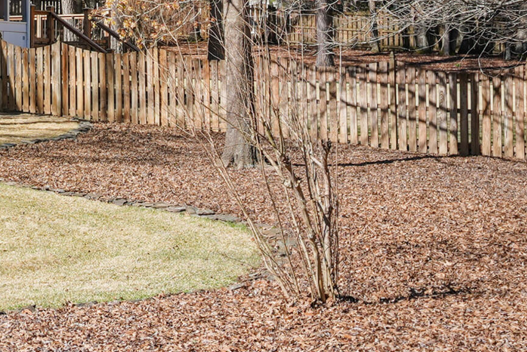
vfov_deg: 13.5
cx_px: -306
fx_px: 1479
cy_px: 65
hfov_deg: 17.7
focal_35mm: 101
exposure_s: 1/30
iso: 125
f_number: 8
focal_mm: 29
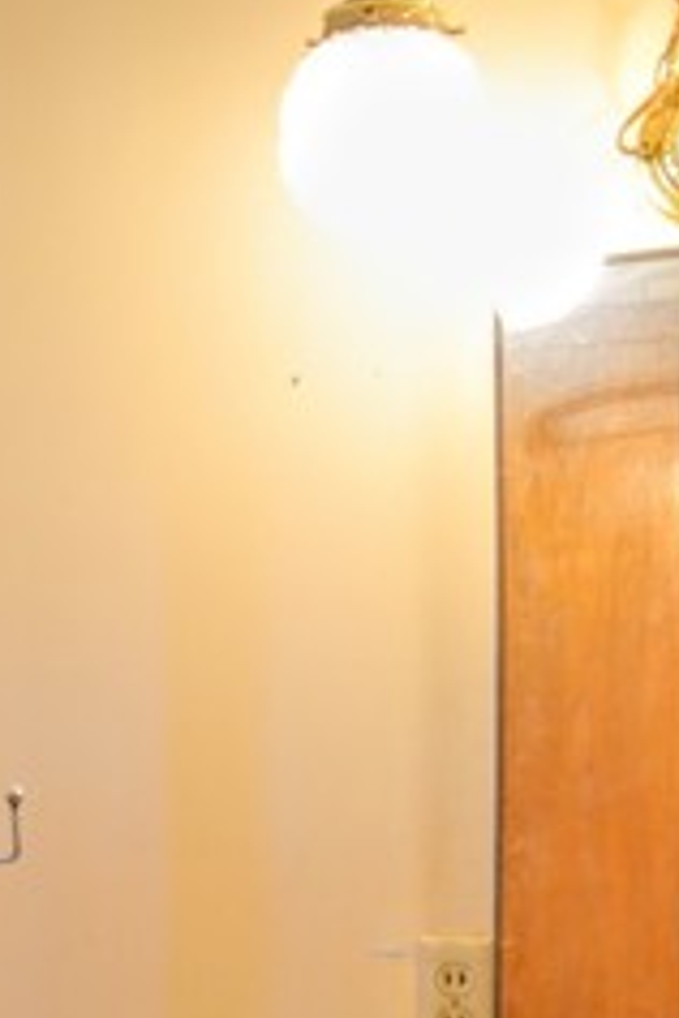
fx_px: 2065
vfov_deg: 25.8
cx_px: -71
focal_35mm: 73
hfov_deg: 18.0
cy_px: 1100
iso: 400
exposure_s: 1/30
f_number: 3.5
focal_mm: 18
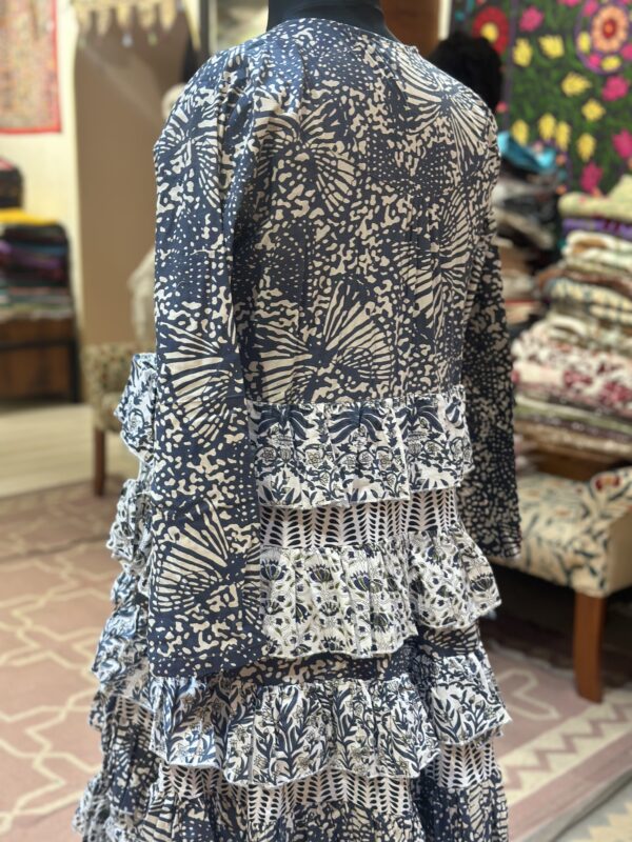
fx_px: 1168
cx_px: 316
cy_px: 421
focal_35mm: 48
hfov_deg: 30.3
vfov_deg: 39.7
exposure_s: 1/50
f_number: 1.78
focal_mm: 6.86
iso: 125
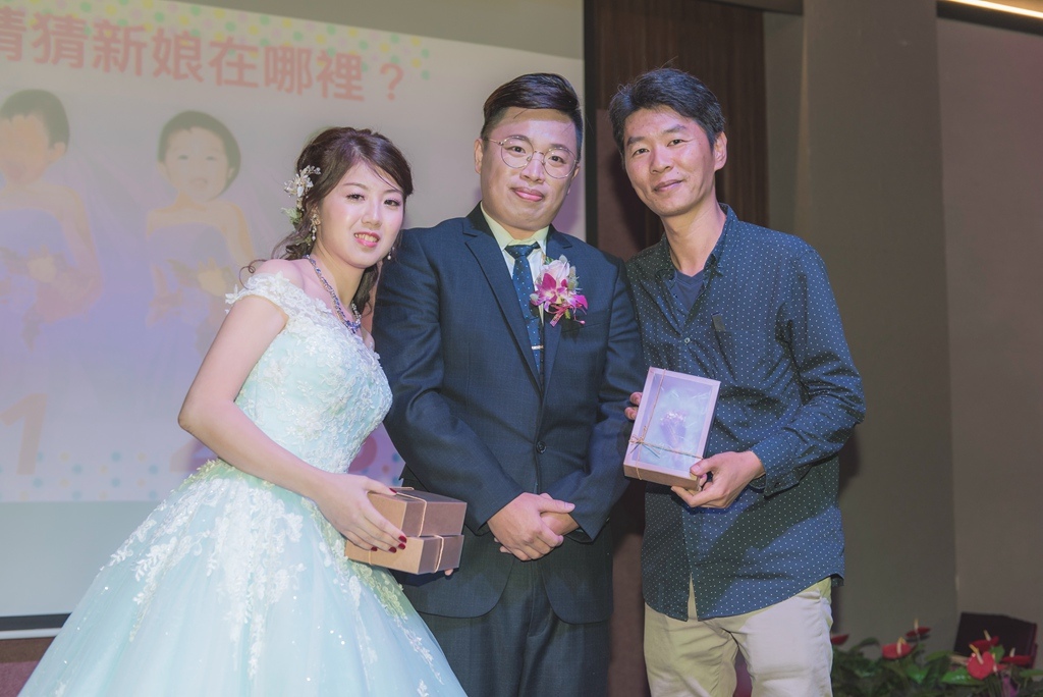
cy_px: 348
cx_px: 522
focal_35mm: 48
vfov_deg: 28.1
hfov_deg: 41.1
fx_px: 1391
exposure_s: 1/200
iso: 400
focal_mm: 48
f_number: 3.5
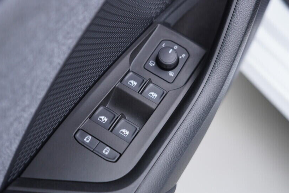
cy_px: 107
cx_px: 154
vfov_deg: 29.8
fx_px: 361
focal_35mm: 45
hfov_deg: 43.6
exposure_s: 1/40
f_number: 2.8
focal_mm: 24
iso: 125
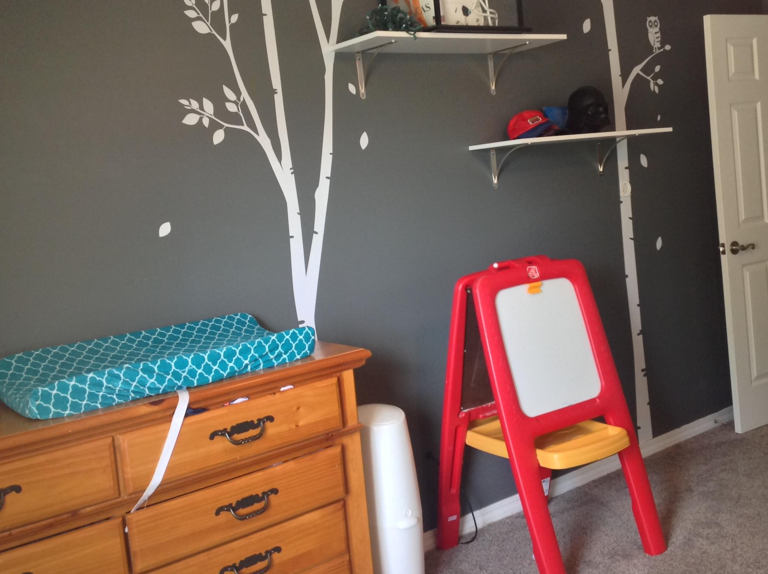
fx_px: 953
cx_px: 421
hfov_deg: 43.9
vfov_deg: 33.5
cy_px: 265
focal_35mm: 43
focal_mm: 4.28
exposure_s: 1/15
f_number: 2.4
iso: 100
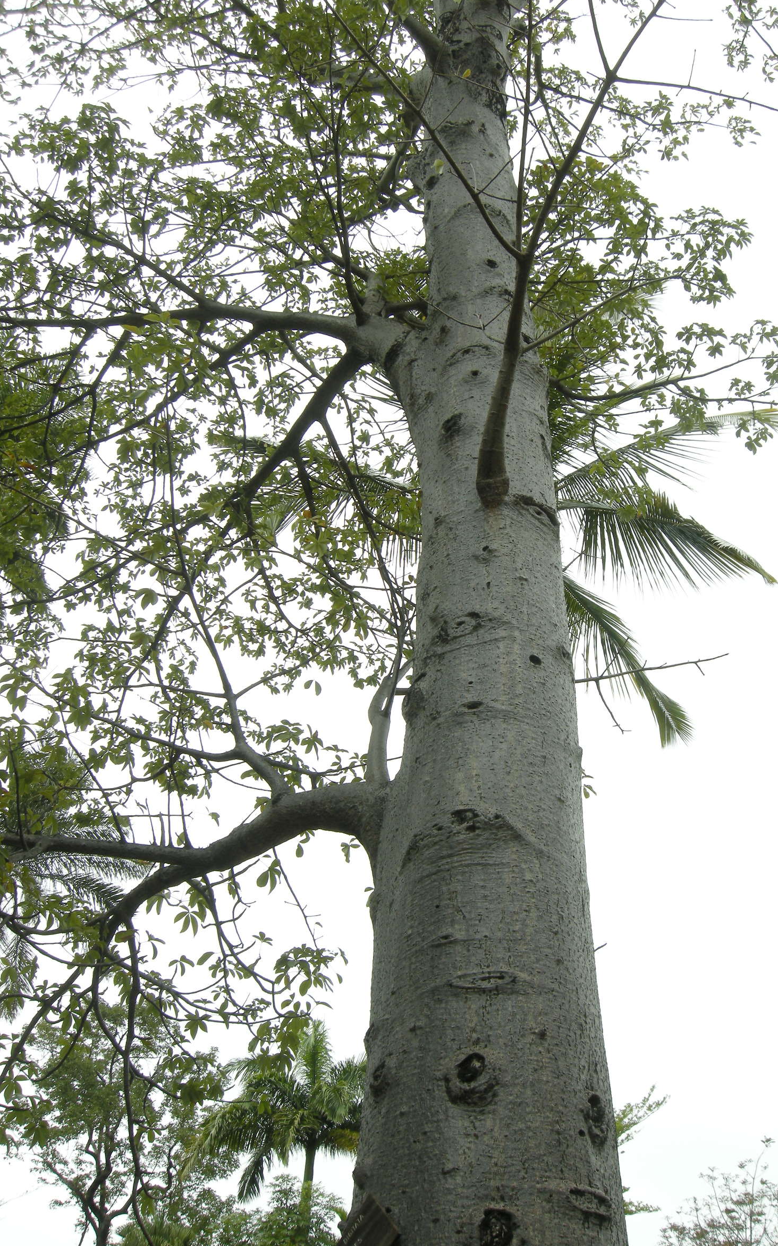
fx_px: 1289
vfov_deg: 51.5
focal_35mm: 38
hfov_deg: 33.4
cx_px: 478
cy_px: 617
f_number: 4.8
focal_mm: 7.5
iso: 64
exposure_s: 1/167
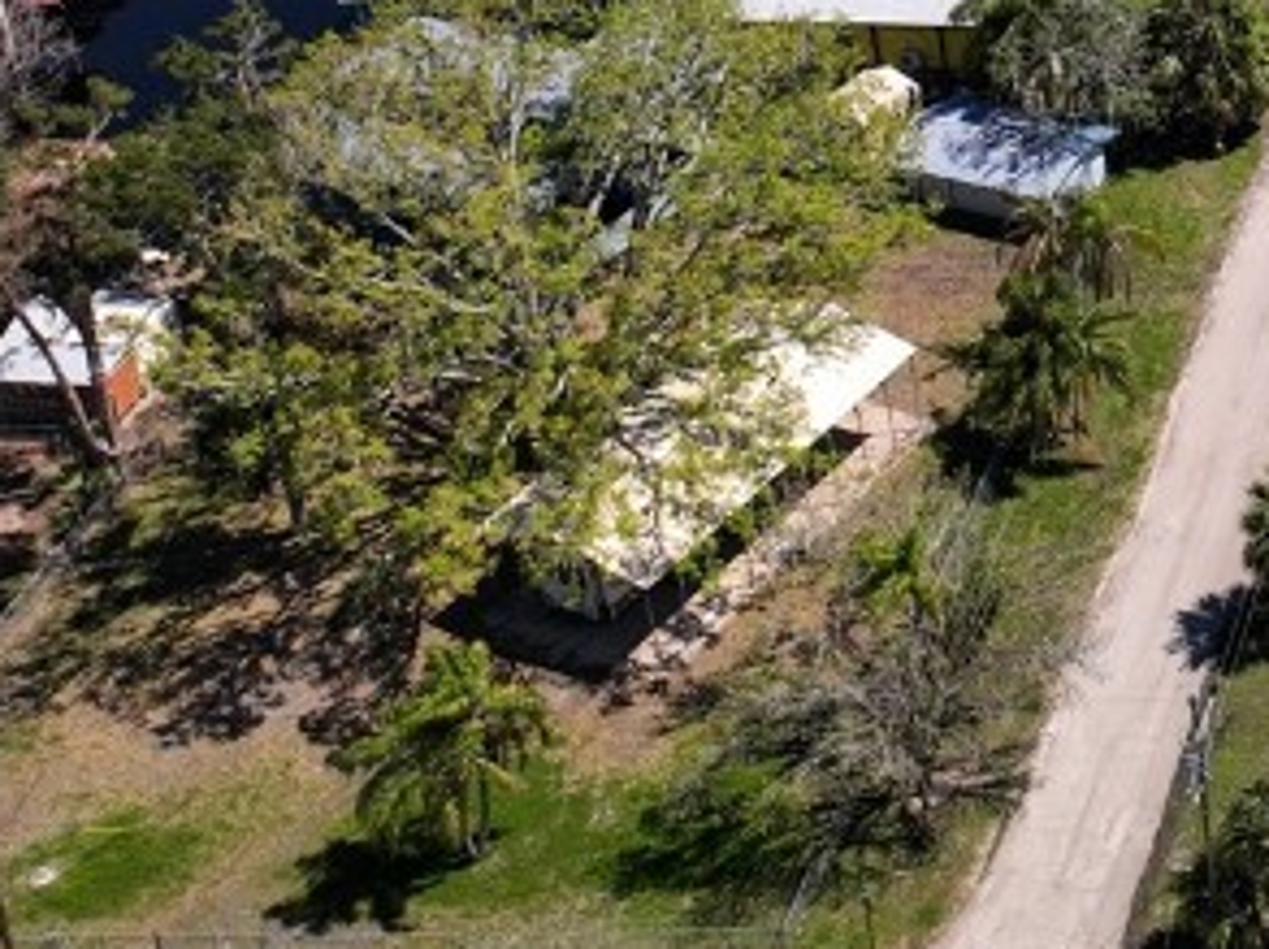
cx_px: 1966
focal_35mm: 84
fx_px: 3076
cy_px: -494
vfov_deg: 16.0
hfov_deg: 19.8
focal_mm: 12.29
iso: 120
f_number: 2.8
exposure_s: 1/100
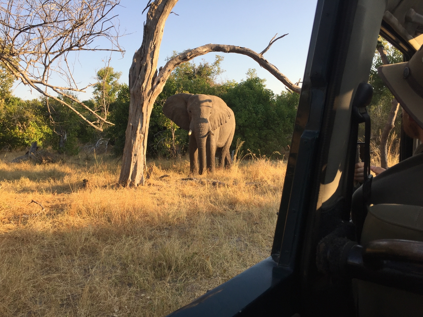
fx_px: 354
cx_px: 212
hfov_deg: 61.7
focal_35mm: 29
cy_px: 158
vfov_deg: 48.2
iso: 32
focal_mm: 4.15
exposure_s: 1/501
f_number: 2.2
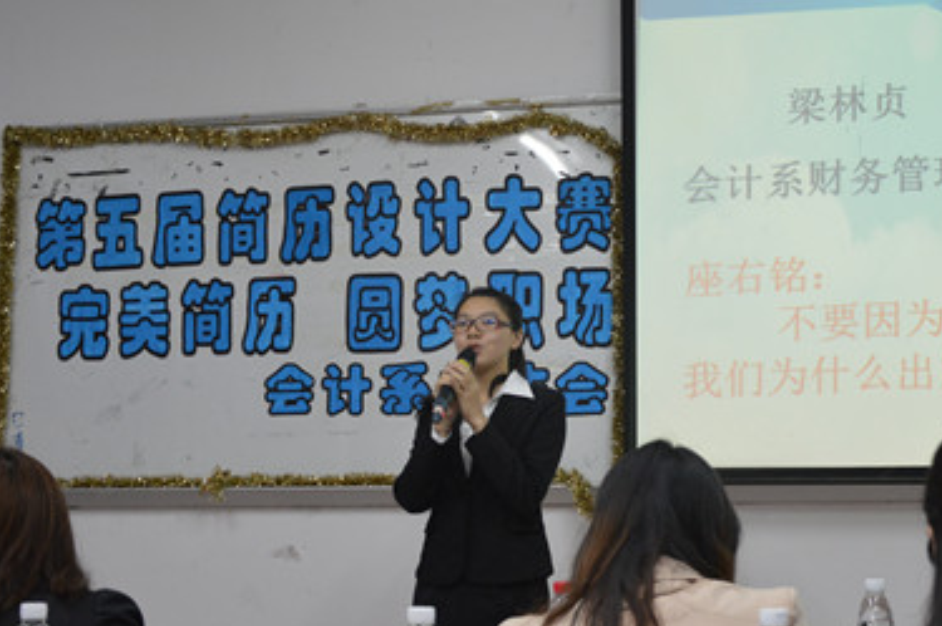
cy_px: 292
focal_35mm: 64
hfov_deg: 31.3
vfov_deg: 21.2
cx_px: 598
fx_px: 1672
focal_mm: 32
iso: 1000
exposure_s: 1/25
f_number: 4.2
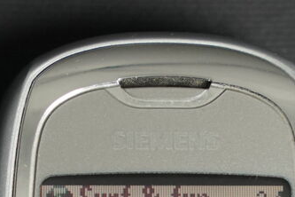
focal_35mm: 202
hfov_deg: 10.2
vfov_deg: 6.7
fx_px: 1655
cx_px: 168
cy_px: 277
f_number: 6.3
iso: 2000
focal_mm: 70
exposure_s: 1/160
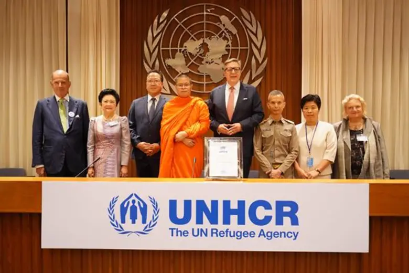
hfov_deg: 60.3
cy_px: 136
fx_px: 352
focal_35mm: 31
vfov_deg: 42.3
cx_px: 204
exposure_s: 1/100
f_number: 4
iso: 6400
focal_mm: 31
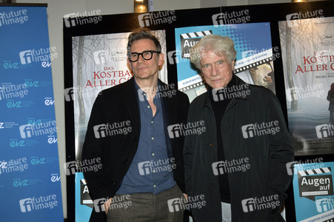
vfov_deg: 24.6
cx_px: 167
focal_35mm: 55
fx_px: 510
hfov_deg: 36.3
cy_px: 111
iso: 800
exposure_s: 1/160
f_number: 5.6
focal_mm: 55
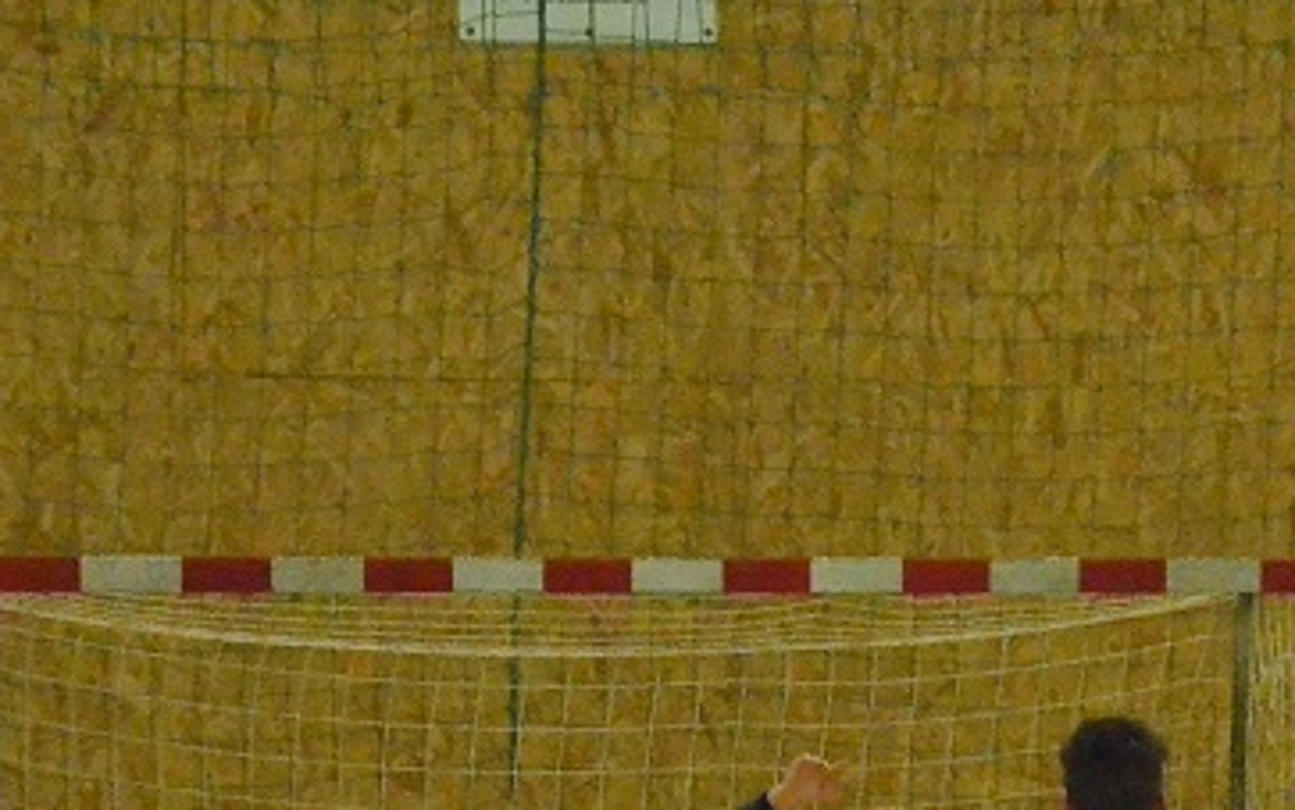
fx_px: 18697
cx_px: 1181
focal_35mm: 530
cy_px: 996
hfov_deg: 4.0
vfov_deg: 2.5
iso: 6400
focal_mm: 105
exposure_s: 1/1000
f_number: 5.6
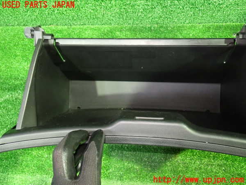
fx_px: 213
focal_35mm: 30
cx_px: 123
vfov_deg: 46.8
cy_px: 92
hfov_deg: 60.0
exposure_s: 1/15
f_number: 2.3
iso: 800
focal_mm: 5.4
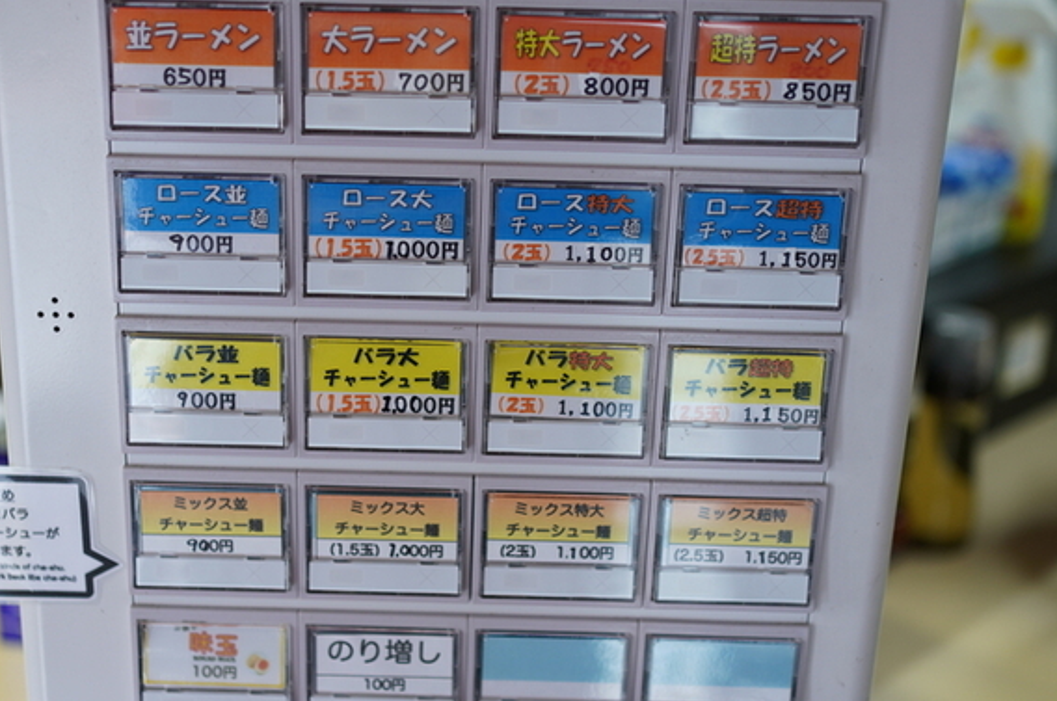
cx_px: 439
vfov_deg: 26.4
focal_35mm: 51
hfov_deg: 38.8
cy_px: 377
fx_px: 1495
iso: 200
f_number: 2.5
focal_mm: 35
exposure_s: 1/50
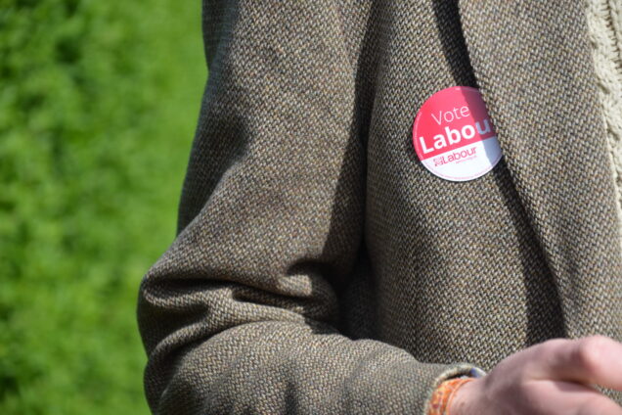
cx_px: 311
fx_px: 2721
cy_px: 208
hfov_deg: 13.0
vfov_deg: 8.7
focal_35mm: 158
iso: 200
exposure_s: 1/500
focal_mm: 105
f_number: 5.6
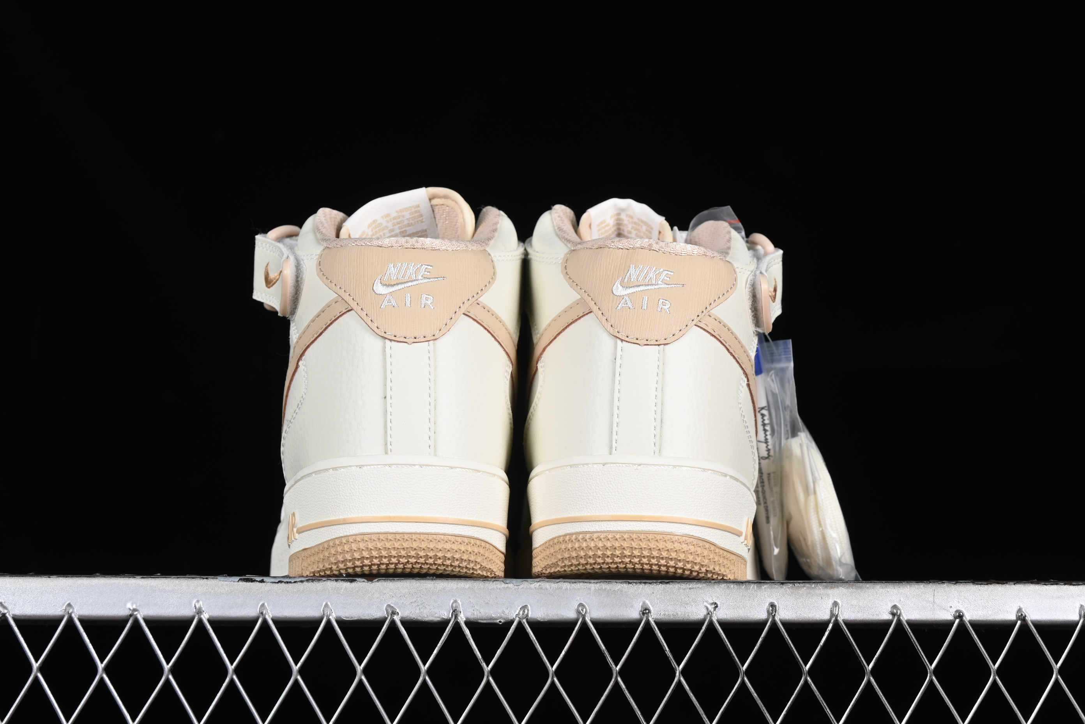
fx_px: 2260
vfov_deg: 18.2
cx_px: 542
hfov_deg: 27.0
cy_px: 362
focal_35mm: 75
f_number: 8
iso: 160
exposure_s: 1/80
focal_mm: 50
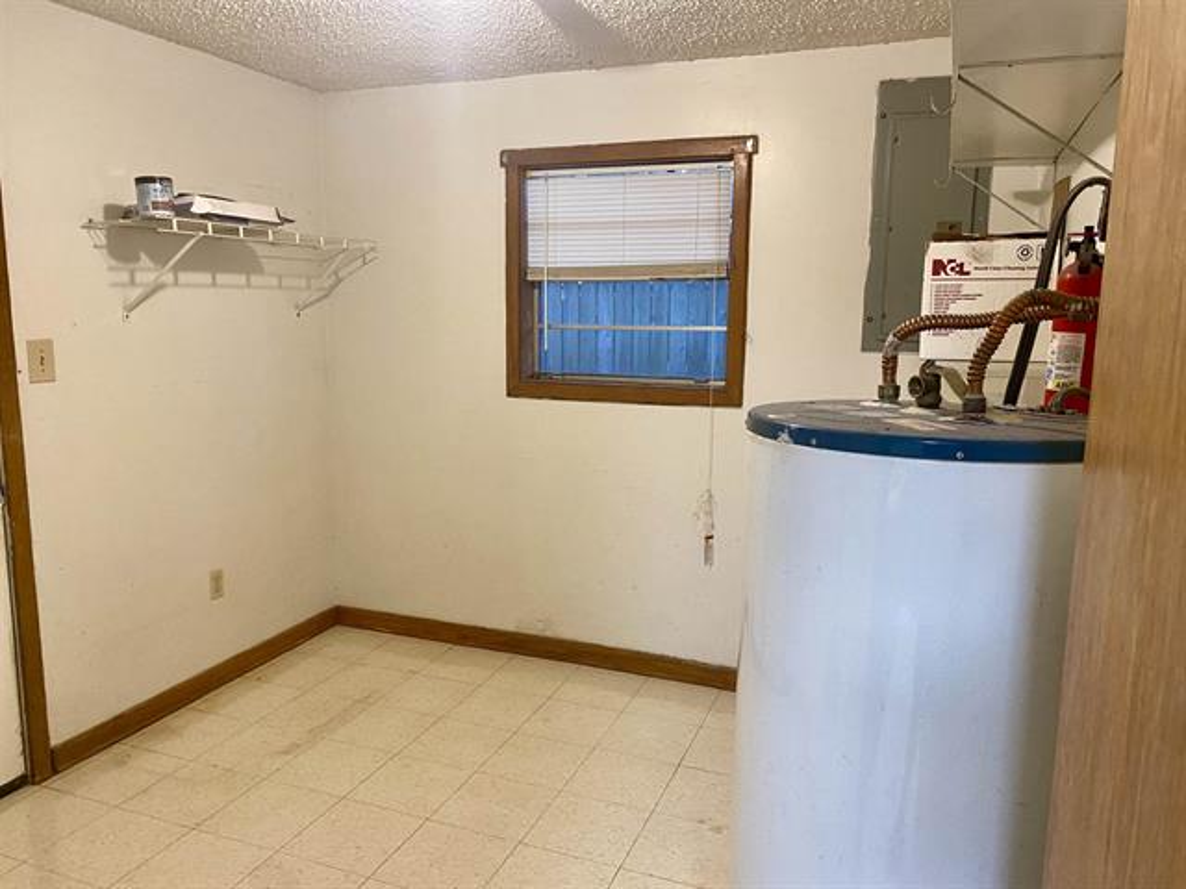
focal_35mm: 26
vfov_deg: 53.1
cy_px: 444
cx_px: 593
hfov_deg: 67.3
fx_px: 891
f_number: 1.8
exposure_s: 1/60
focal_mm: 4.25
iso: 160
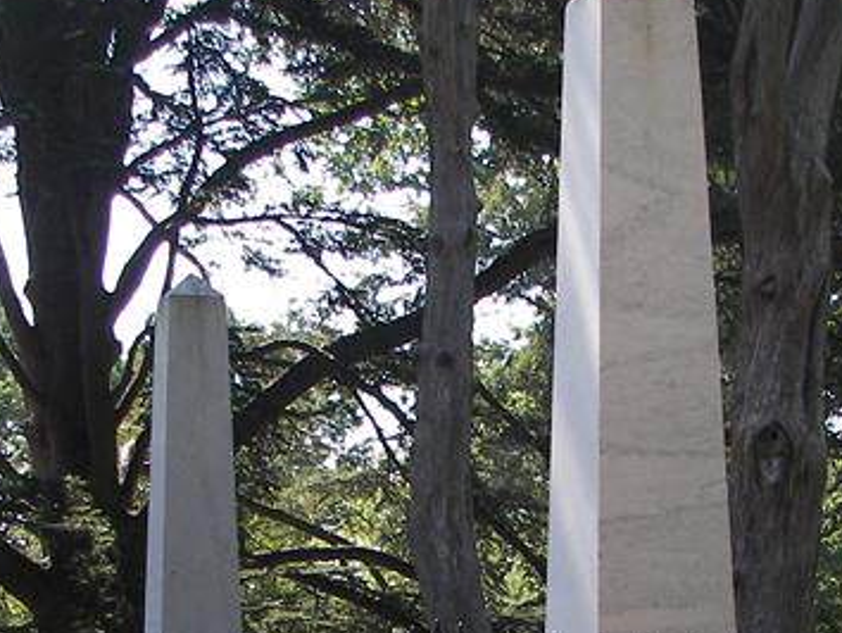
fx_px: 2531
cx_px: 457
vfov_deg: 14.1
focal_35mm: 104
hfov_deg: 18.9
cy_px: 574
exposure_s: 1/400
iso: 64
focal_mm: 6
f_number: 2.8
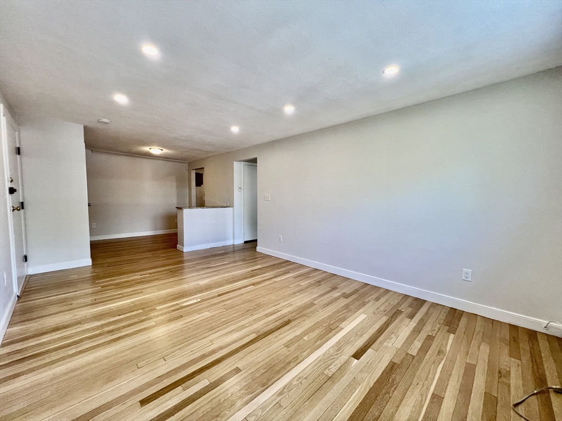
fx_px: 211
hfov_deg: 106.2
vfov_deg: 89.9
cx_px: 281
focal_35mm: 13
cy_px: 210
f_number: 1.8
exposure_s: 1/120
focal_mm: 1.57
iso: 80
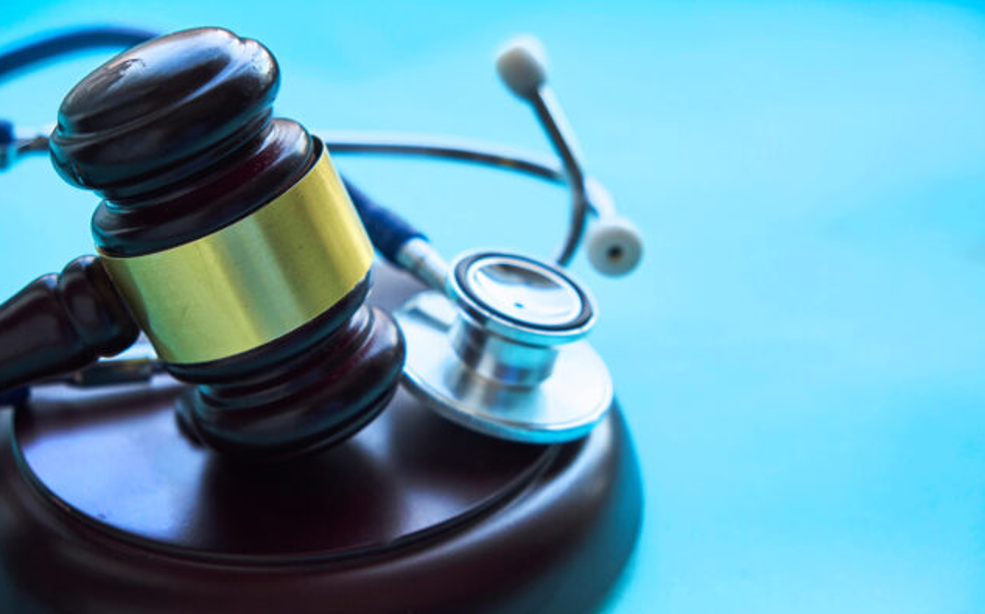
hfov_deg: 31.1
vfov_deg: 19.7
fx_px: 1771
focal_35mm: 66
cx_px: 492
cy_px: 305
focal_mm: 42.5
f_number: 4
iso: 250
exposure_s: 1/500
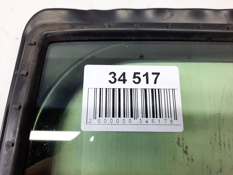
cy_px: 88
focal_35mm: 25
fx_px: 168
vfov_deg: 54.9
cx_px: 116
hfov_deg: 69.4
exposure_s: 1/50
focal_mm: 4.6
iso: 80
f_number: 2
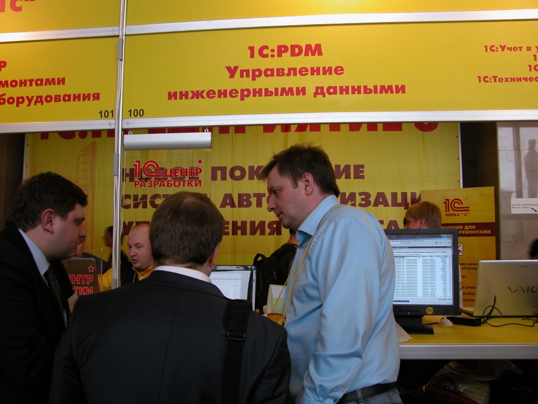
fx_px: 544
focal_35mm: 35
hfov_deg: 52.6
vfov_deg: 40.7
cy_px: 202
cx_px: 269
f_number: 2.8
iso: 100
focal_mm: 8.9
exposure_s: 1/25.4
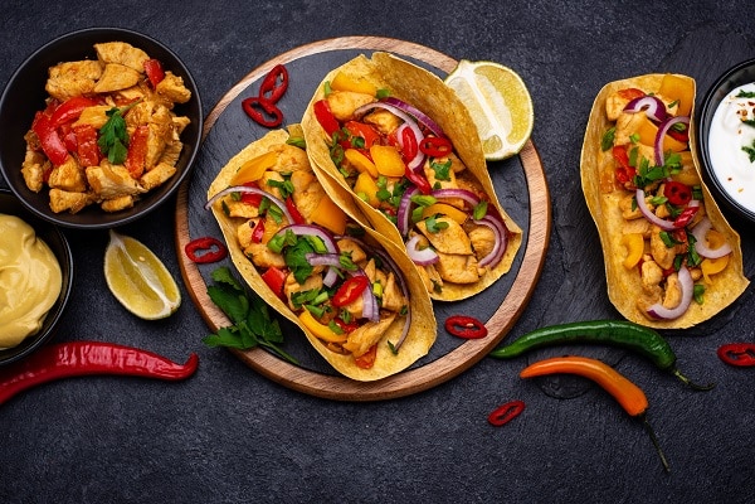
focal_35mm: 50
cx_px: 378
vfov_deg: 27.0
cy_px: 252
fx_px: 1049
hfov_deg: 39.6
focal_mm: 50
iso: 100
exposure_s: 1/125
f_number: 9
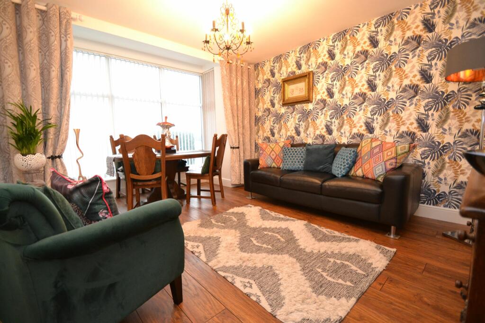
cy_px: 162
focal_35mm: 15
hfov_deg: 100.4
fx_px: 202
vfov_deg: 77.3
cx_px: 242
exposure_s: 1/60
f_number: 3.5
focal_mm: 10
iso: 1800
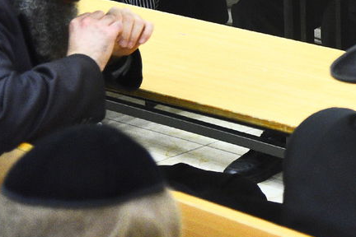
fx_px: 1859
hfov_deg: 10.5
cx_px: 574
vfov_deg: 7.2
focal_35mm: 188
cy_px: -130
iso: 3200
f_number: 4
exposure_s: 1/160
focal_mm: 58
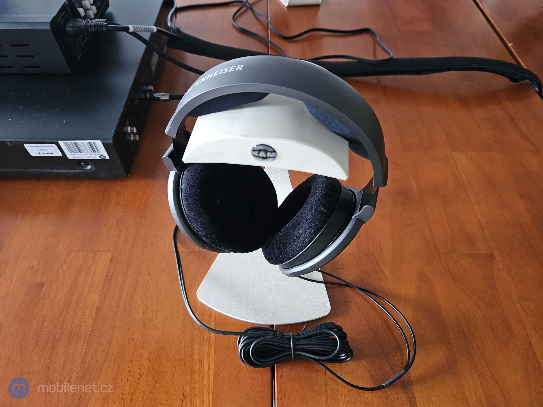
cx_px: 272
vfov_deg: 58.9
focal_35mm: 23
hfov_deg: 73.9
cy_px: 204
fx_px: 361
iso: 1000
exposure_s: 1/67
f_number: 1.8
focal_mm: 5.4
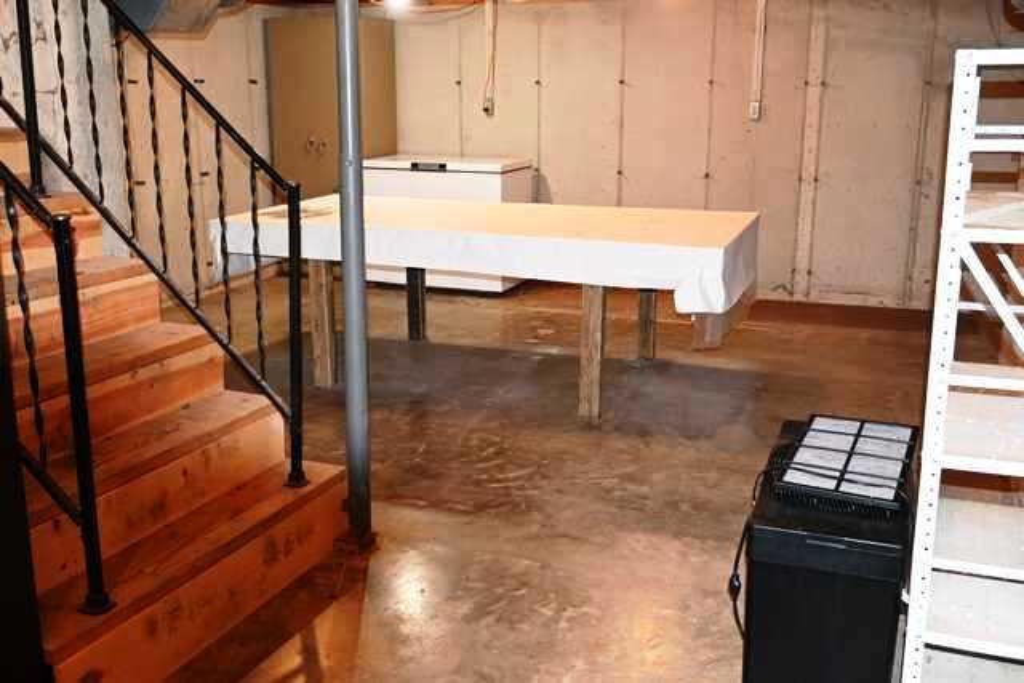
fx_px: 1024
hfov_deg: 53.1
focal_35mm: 36
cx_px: 512
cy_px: 342
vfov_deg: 36.9
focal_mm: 24
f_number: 4.2
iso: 1800
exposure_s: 1/60
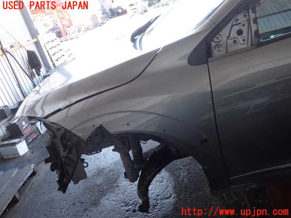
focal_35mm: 30
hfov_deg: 60.0
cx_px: 146
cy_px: 109
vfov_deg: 46.8
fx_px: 252
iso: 200
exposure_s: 1/50
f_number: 2.3
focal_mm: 5.4
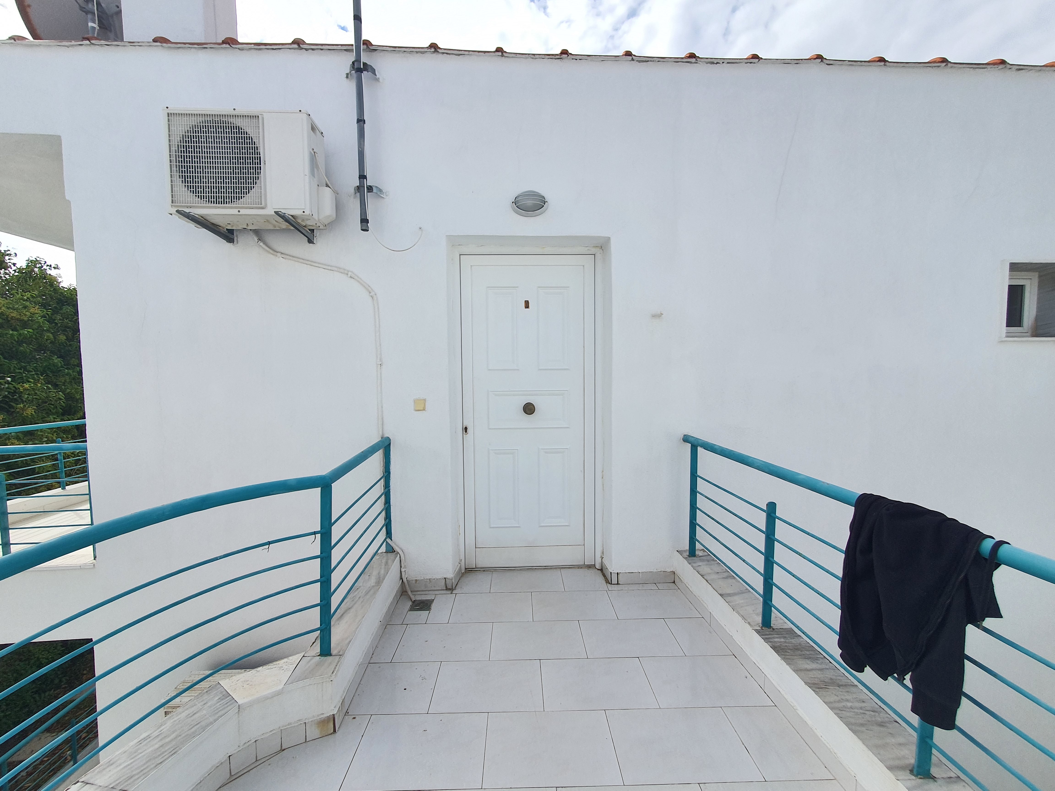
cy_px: 396
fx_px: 396
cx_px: 528
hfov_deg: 106.2
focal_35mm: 13
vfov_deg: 89.9
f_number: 2.2
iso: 50
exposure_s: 1/896
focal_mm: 1.8
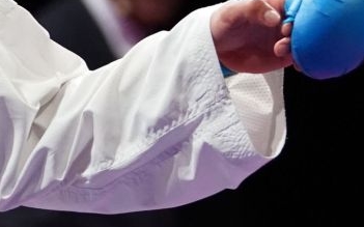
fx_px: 8666
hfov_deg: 2.4
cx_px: 251
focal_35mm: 874
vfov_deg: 1.5
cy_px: 68
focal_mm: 167
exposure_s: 1/1000
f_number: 2.8
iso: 4000
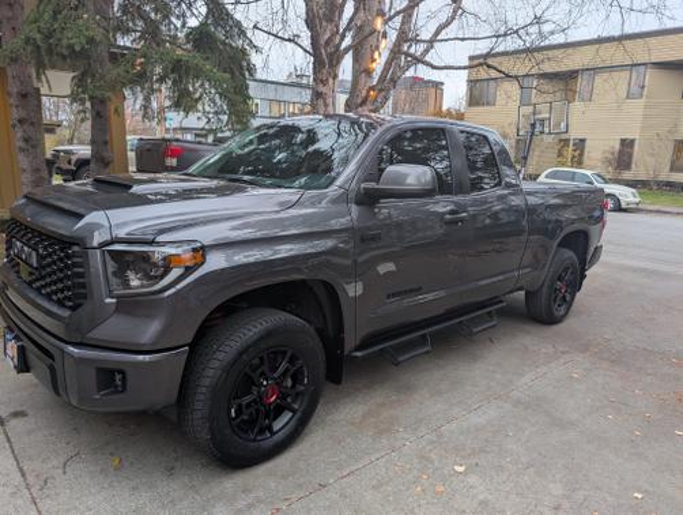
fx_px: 474
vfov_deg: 56.9
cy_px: 258
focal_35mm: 24
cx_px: 342
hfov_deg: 71.5
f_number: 1.68
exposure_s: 1/60
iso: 35
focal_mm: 6.9
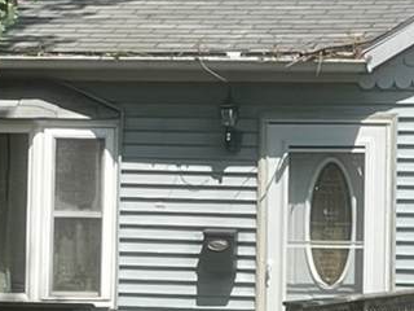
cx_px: 334
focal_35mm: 208
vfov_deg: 7.1
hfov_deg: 9.5
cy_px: 149
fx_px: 2488
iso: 25
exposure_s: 1/1142
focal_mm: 6
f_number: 2
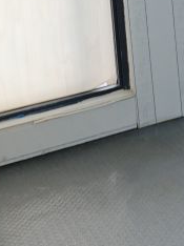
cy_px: -94
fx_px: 746
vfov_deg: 17.3
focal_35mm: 105
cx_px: 260
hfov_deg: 13.4
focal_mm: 6.68
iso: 50
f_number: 1.42
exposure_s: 1/102
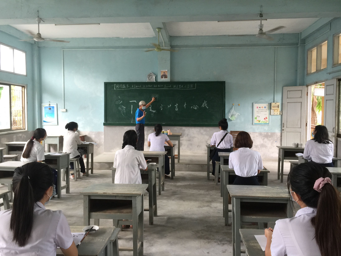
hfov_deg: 61.7
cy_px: 128
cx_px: 170
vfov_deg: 48.2
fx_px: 286
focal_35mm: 29
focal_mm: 4.15
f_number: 2.2
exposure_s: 1/33
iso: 40
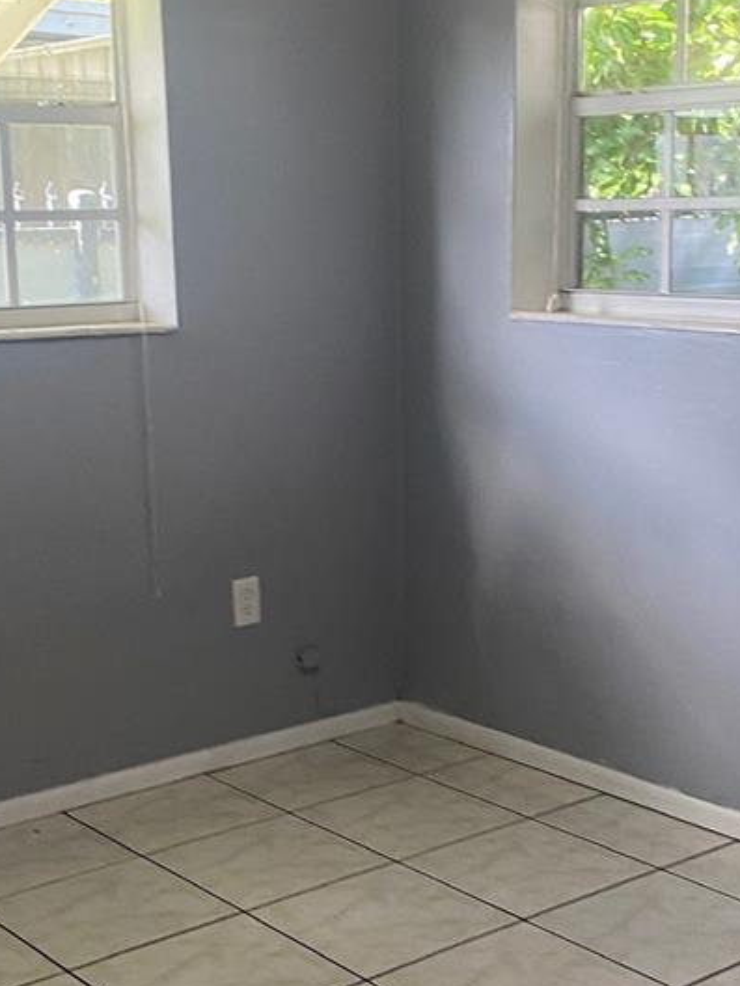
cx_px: 397
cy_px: 623
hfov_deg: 24.8
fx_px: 1681
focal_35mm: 59
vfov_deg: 32.5
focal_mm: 4.25
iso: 80
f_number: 1.8
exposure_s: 1/60
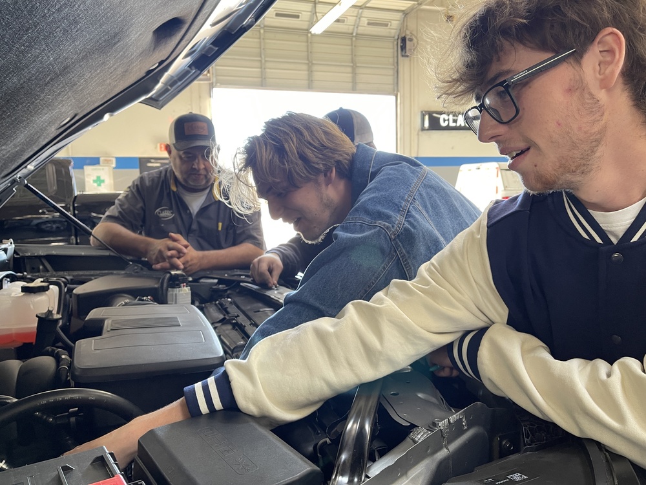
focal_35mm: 25
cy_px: 242
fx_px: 467
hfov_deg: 69.4
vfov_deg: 54.9
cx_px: 323
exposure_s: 1/60
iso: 125
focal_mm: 5.1
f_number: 1.6
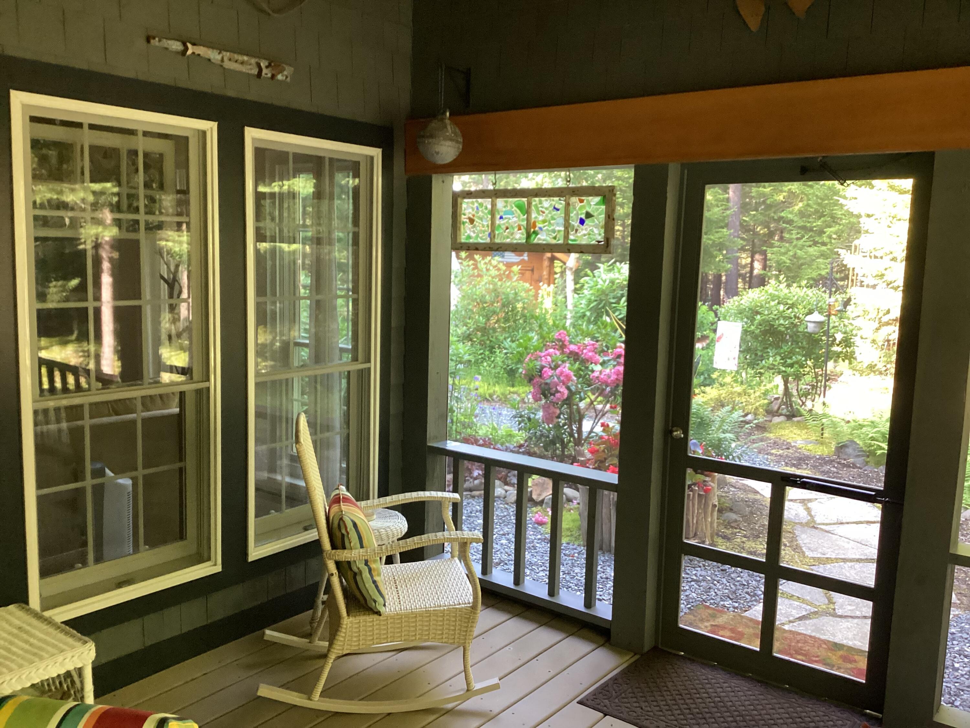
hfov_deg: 58.4
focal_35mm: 31
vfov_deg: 45.4
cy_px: 364
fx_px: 869
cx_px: 485
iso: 320
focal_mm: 3.3
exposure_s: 1/60
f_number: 2.4
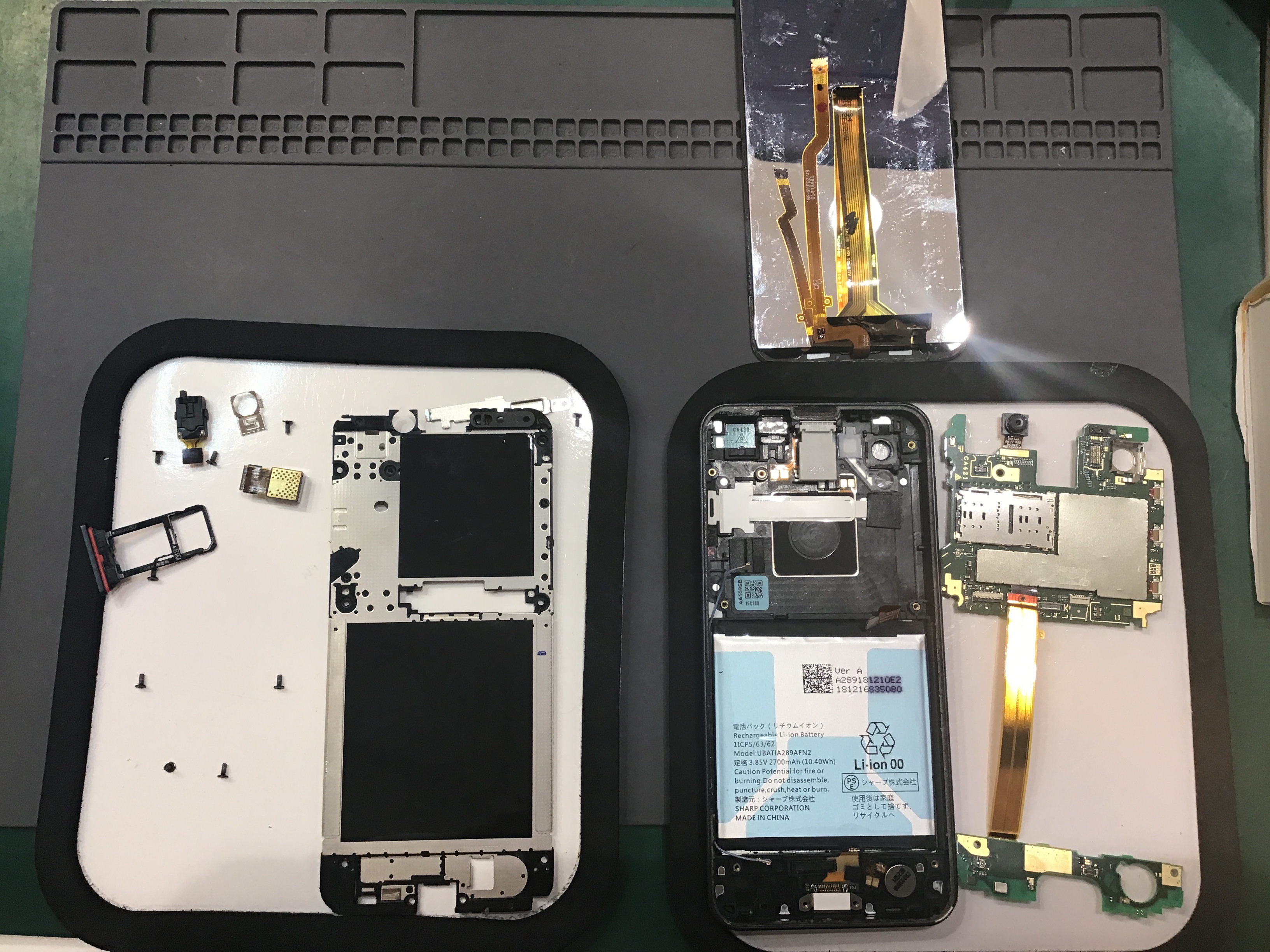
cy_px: 476
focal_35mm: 31
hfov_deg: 58.4
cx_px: 635
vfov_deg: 45.4
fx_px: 1137
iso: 25
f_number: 2.4
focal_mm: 3.3
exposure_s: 1/33
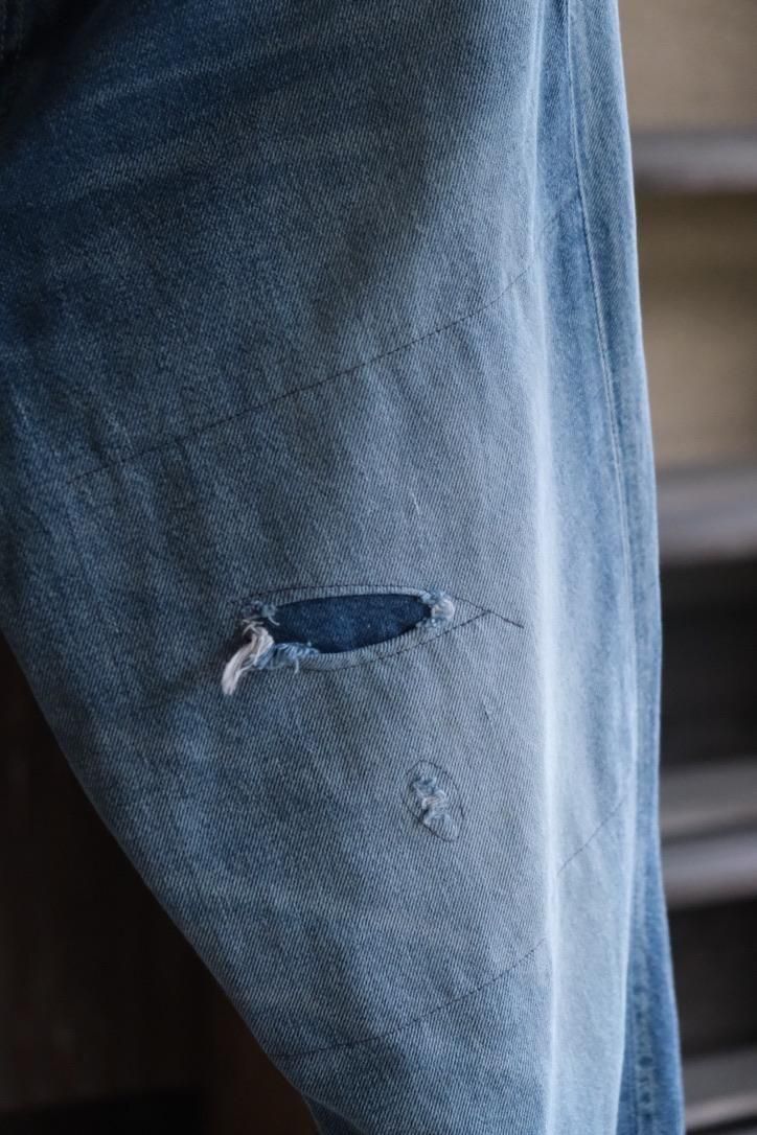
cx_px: 378
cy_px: 568
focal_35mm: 83
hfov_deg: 16.5
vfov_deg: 24.5
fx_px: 2618
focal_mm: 55
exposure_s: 1/125
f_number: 4
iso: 4000
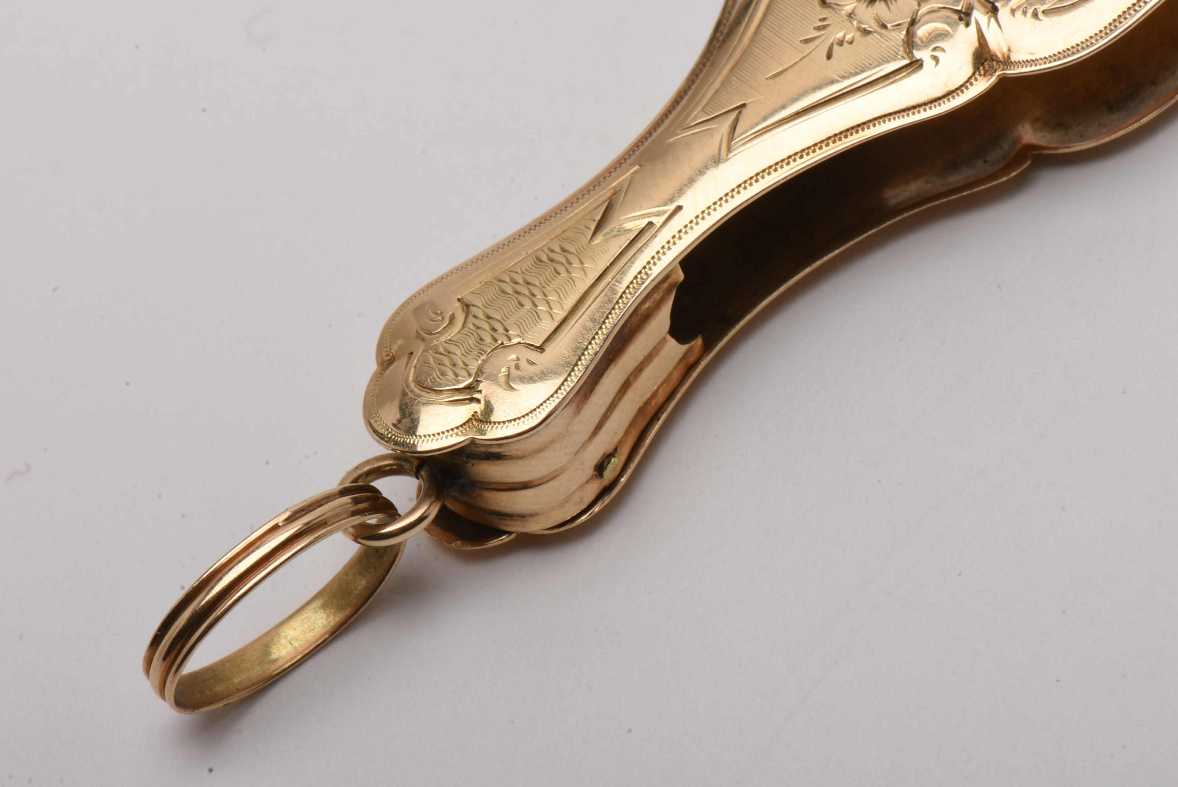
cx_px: 589
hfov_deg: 16.1
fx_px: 4175
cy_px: 394
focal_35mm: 128
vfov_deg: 10.8
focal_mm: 85
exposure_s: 1/125
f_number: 29
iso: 100
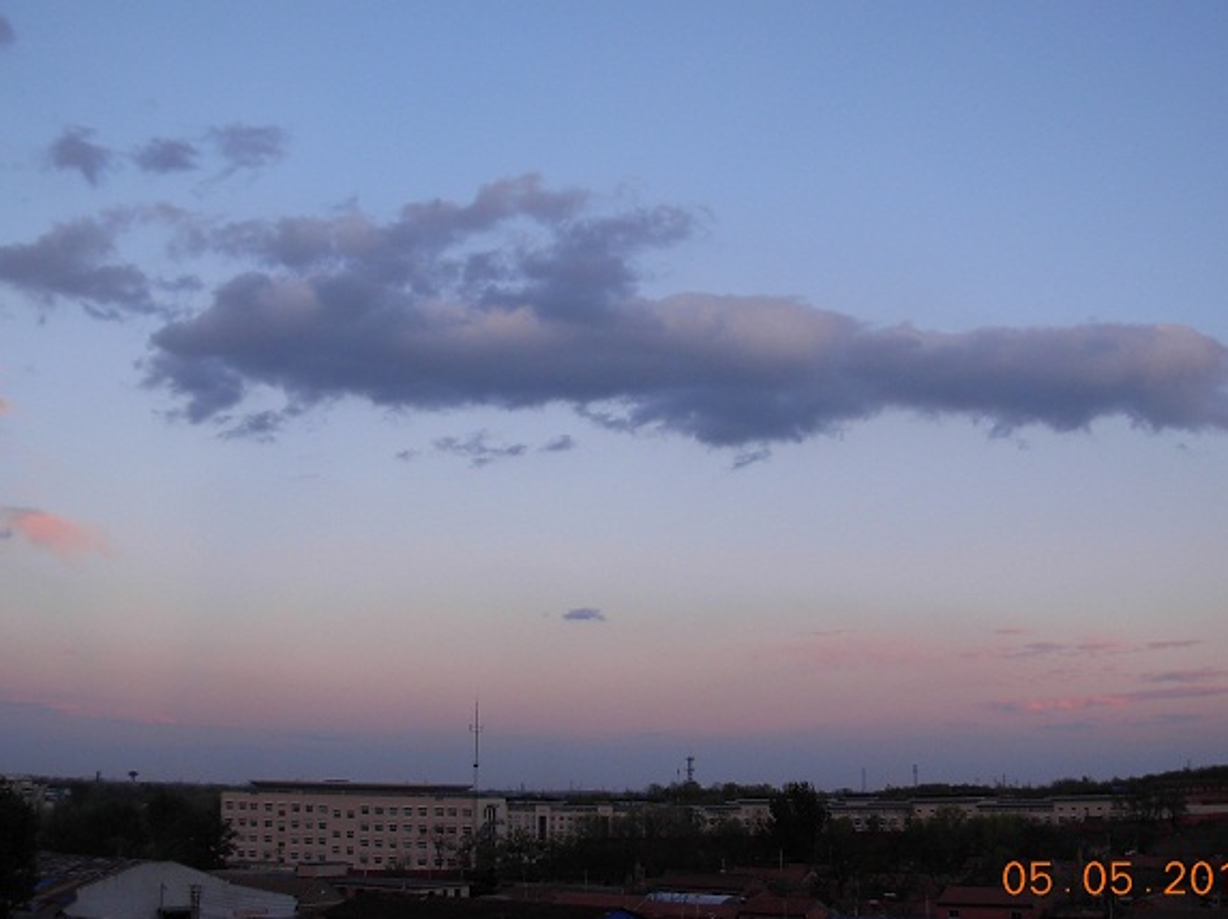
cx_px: 630
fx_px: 1524
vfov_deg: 33.6
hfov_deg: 43.9
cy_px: 467
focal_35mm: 43
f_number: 2.9
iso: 79
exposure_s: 1/104
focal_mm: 6.3
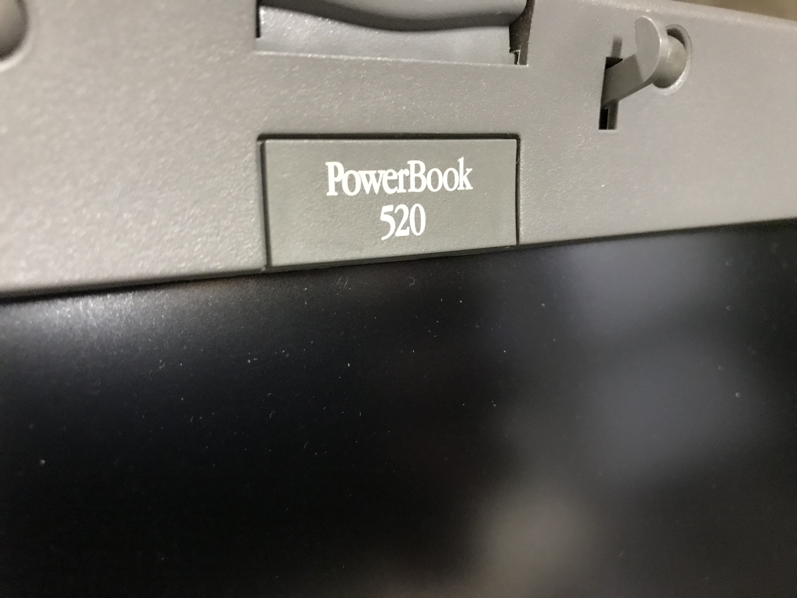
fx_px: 645
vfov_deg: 49.7
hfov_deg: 63.4
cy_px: 299
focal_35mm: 28
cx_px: 398
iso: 125
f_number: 1.8
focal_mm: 3.99
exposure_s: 1/4
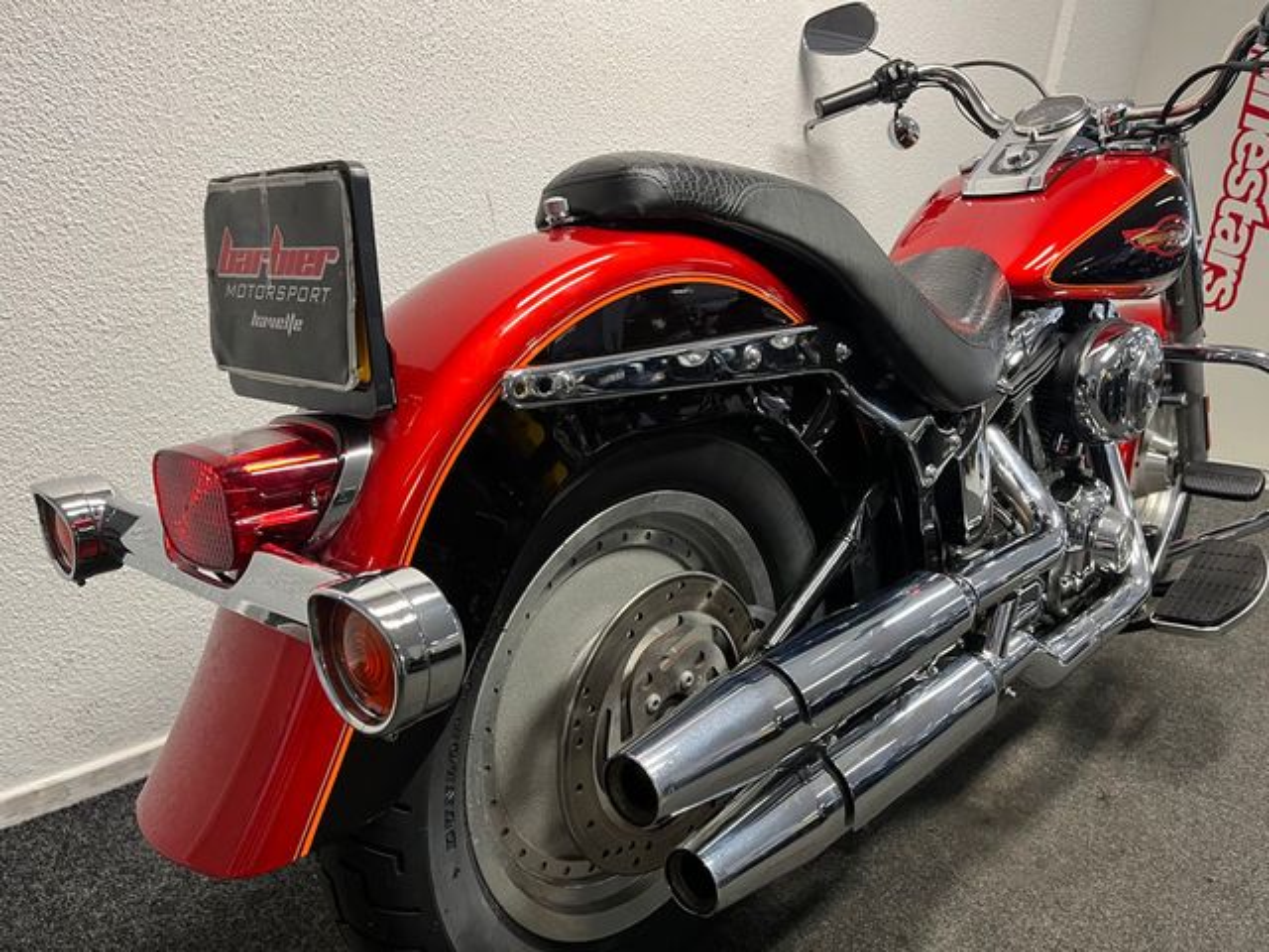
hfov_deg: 67.3
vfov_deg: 53.1
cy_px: 476
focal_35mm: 26
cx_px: 634
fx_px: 953
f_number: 1.6
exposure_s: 1/50
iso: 200
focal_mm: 5.1
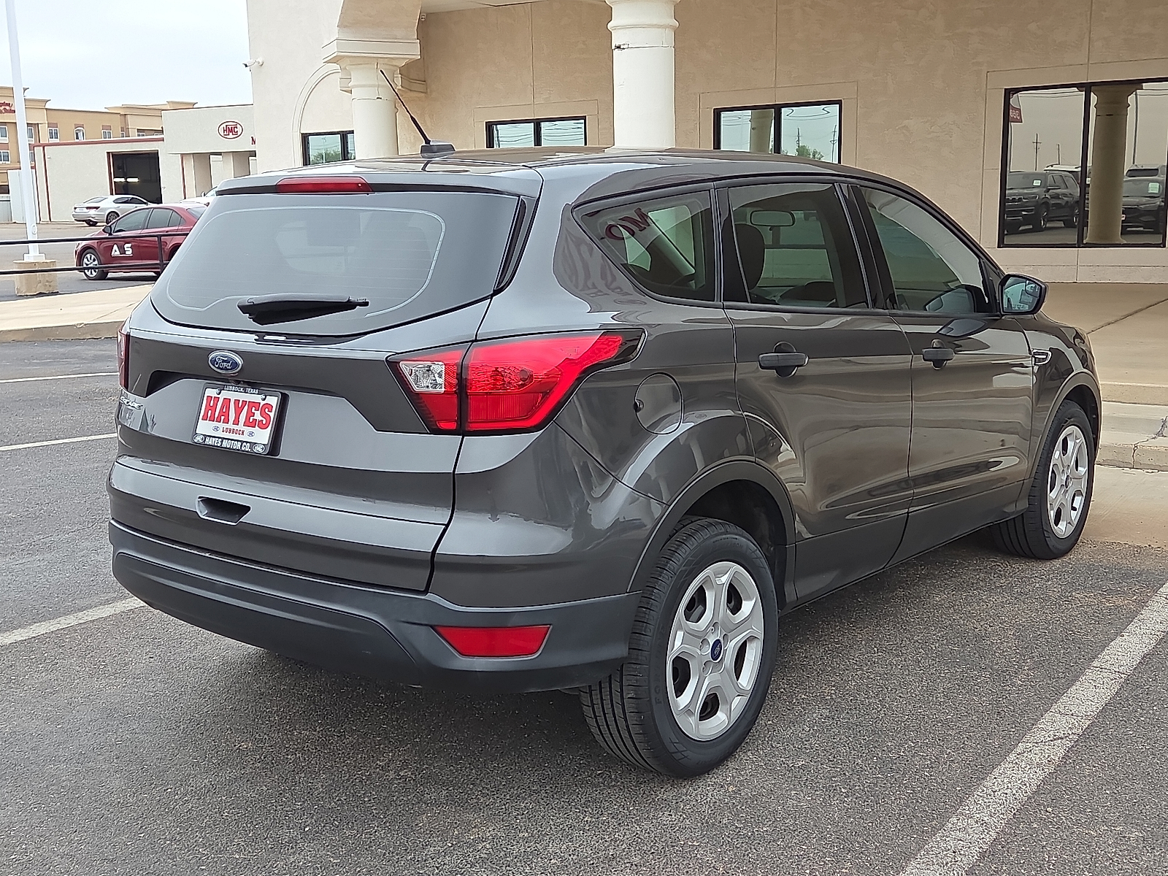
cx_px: 584
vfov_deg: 36.8
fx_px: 1316
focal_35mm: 39
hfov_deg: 47.9
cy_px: 438
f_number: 1.8
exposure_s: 1/244
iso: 25
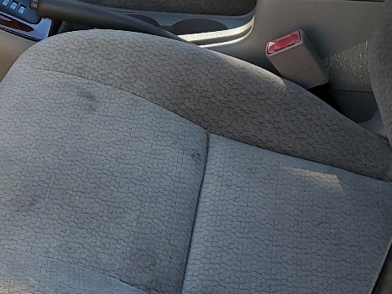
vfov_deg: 16.4
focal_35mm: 89
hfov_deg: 21.2
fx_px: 1009
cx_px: -11
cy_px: 16
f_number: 1.5
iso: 50
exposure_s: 1/526
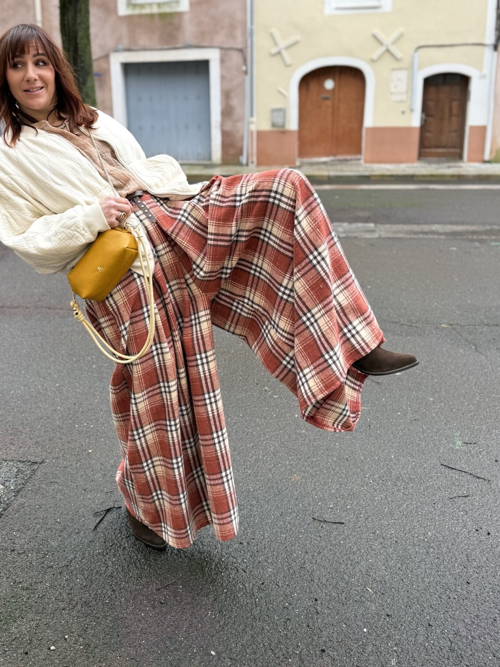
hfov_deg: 41.5
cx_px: 186
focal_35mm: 34
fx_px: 655
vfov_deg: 53.4
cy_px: 255
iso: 80
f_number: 1.78
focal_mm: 6.76
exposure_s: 1/389
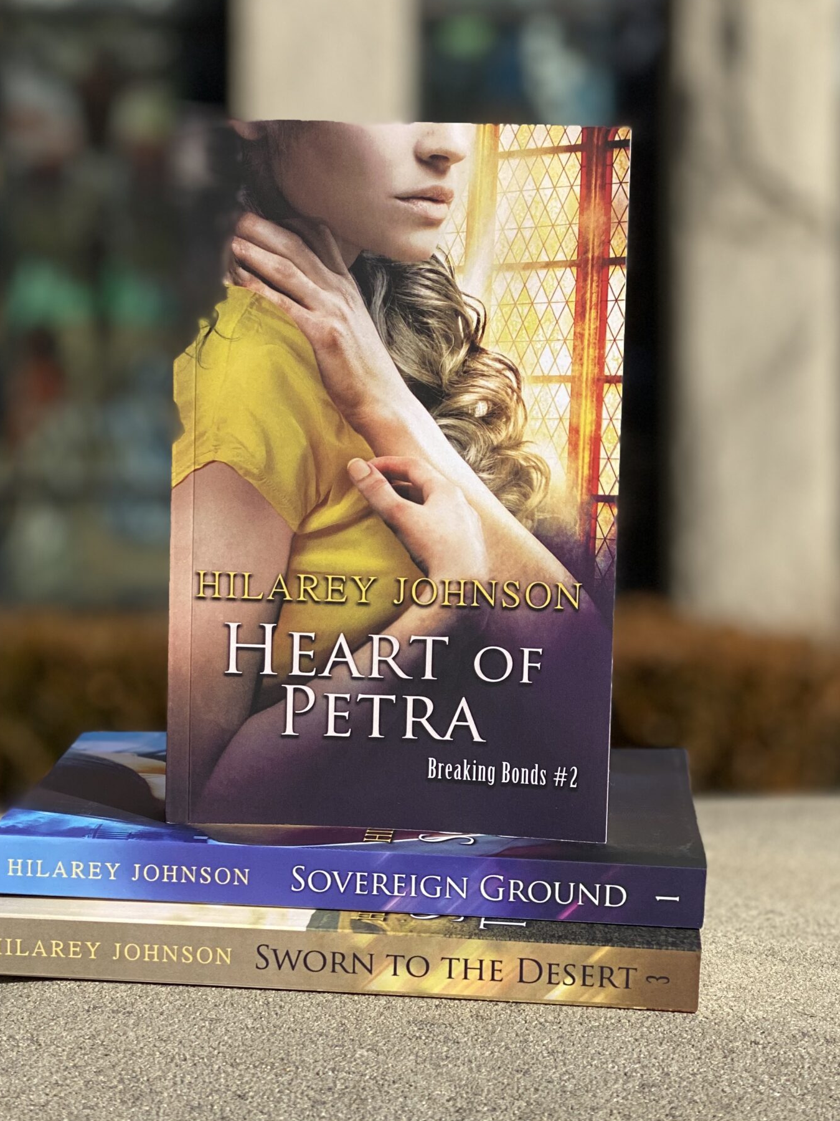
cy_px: 451
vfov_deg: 26.3
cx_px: 402
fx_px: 2395
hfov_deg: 19.9
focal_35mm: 74
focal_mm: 6
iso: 20
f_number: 2
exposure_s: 1/1653
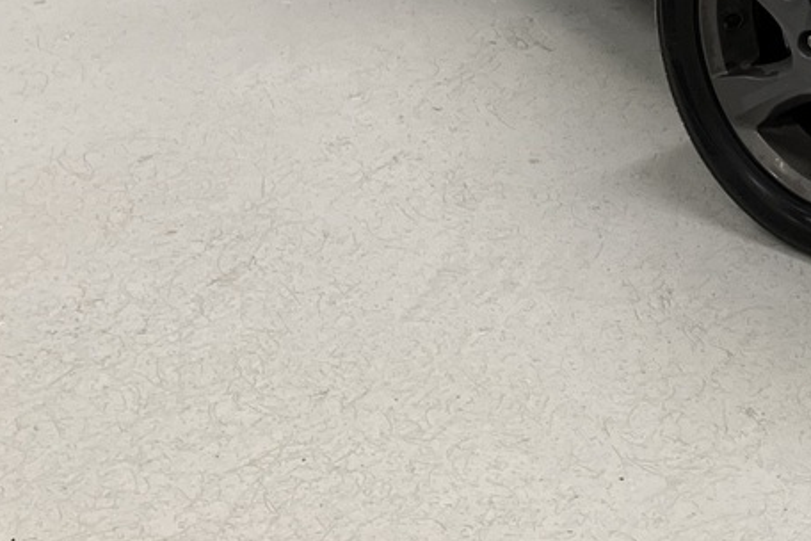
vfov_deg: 13.5
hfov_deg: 19.1
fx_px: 2072
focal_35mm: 92
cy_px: -390
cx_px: 1257
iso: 80
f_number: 1.8
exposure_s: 1/100
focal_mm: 3.99
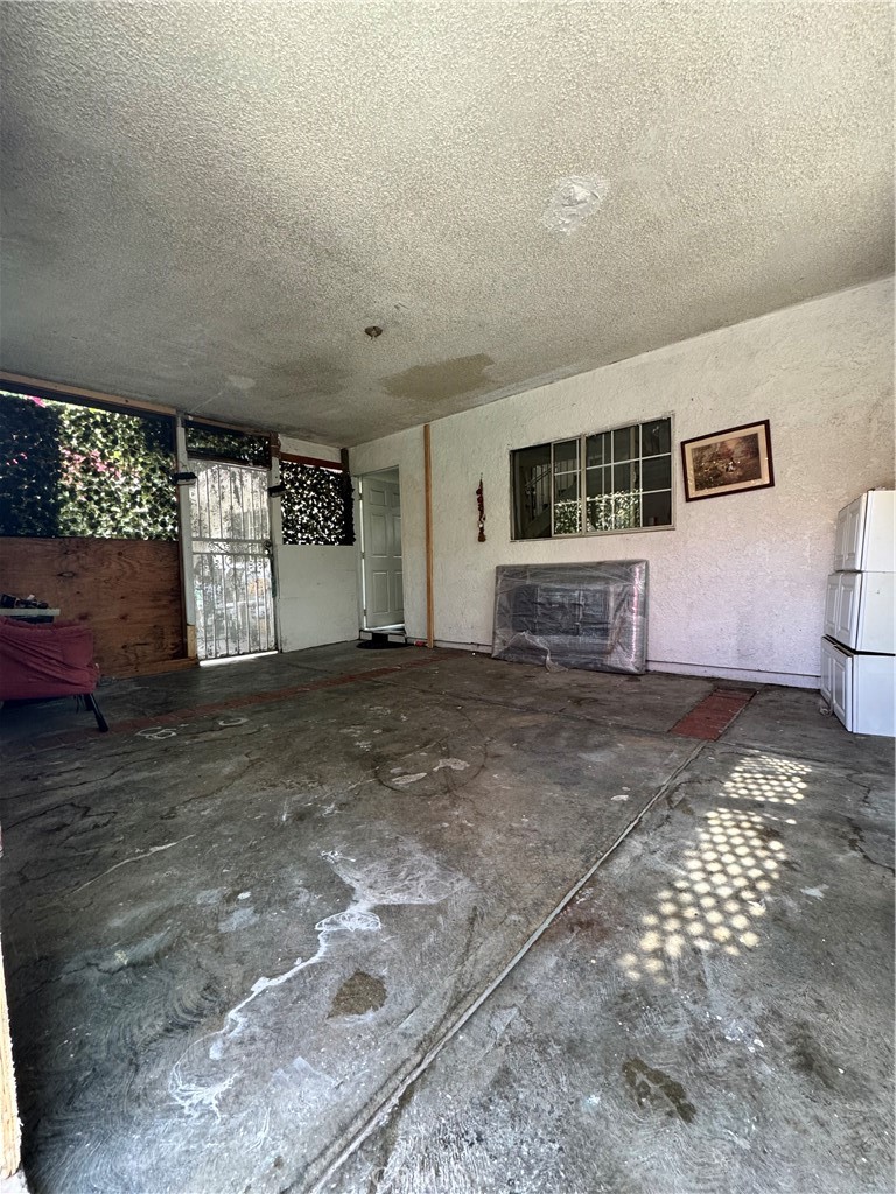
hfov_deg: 85.7
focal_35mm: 14
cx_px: 448
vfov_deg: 102.1
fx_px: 483
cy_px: 597
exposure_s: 1/99
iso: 200
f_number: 2.2
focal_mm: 2.22
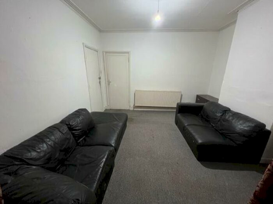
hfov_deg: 106.2
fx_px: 103
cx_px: 136
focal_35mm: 13
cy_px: 102
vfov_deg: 89.9
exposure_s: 1/50
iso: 640
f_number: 1.8
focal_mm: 1.57
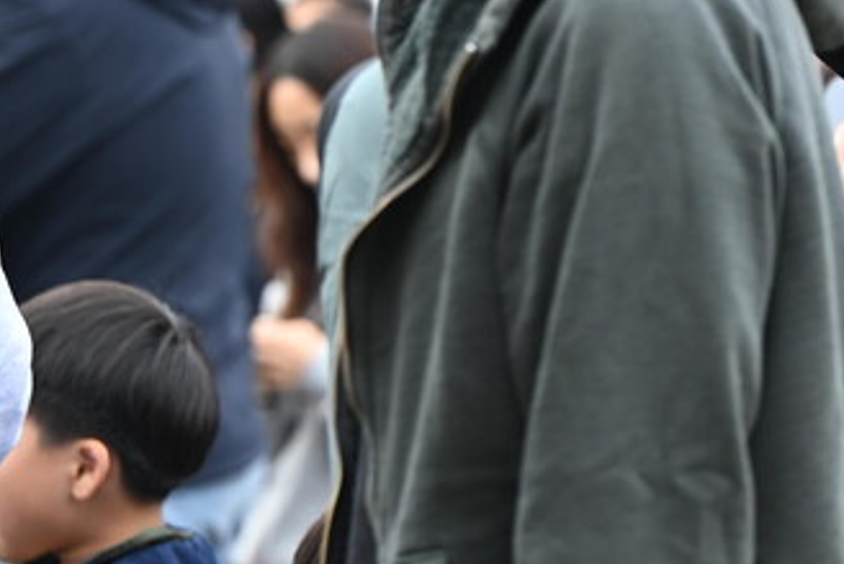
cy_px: 117
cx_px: 1595
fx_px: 10062
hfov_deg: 4.7
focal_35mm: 429
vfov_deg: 3.2
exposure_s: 1/160
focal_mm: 110
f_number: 3.5
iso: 80
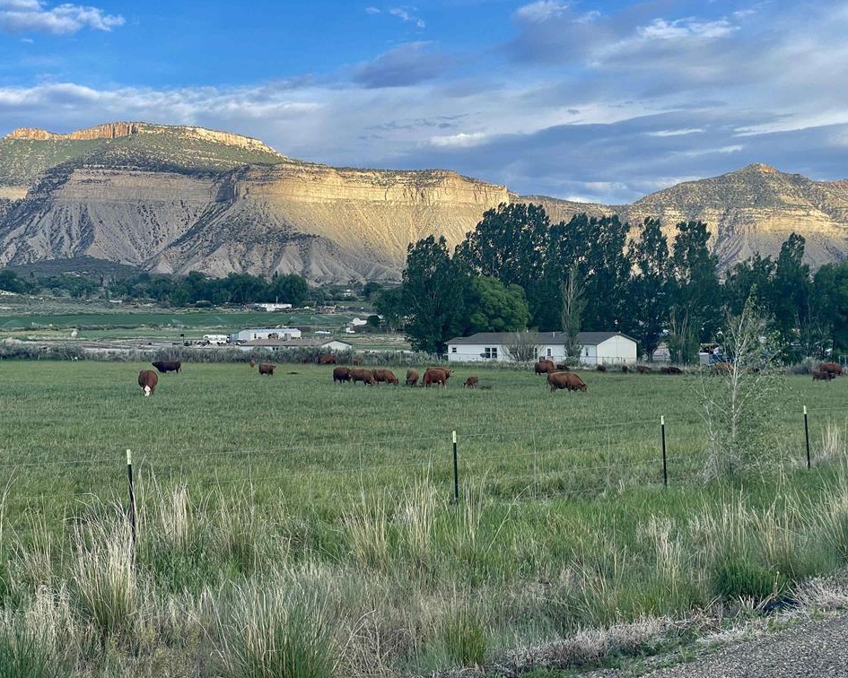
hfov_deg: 34.2
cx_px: 427
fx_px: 1380
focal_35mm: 55
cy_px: 341
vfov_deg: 27.6
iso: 25
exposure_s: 1/685
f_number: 2
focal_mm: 6
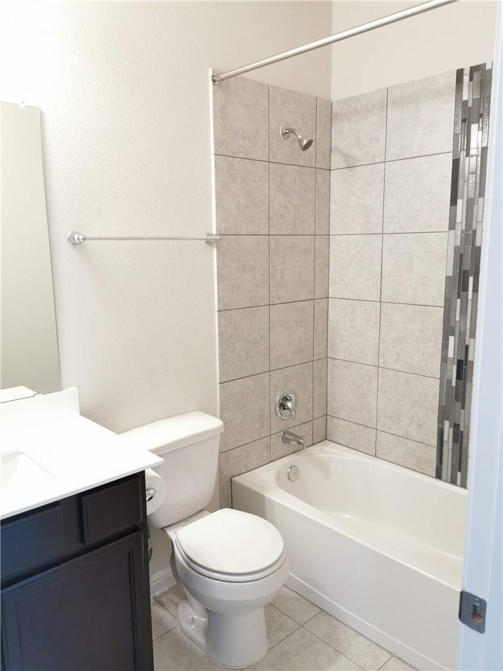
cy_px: 336
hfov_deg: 51.4
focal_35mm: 27
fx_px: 523
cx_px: 252
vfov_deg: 65.3
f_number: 1.6
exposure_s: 1/60
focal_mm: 5.56
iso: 250
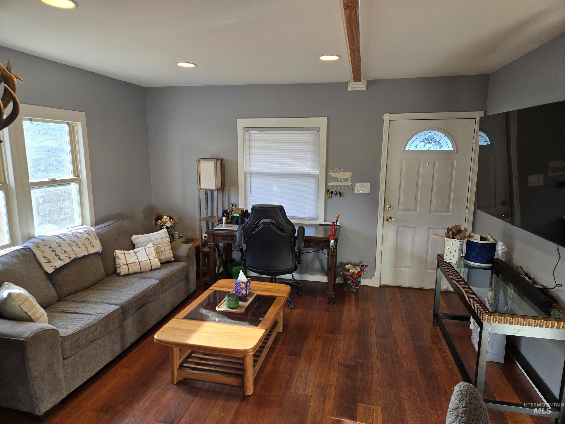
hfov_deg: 73.9
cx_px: 282
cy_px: 212
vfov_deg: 58.9
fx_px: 375
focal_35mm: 23
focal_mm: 5.4
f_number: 1.8
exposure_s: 1/120
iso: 50
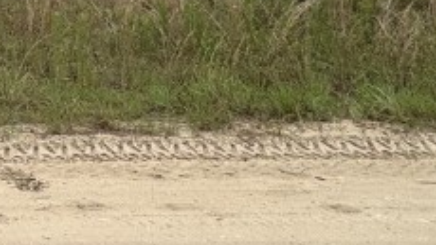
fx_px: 786
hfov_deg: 26.0
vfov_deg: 14.8
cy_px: -230
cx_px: -144
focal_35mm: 68
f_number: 2.2
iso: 40
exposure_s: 1/428
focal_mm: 2.22
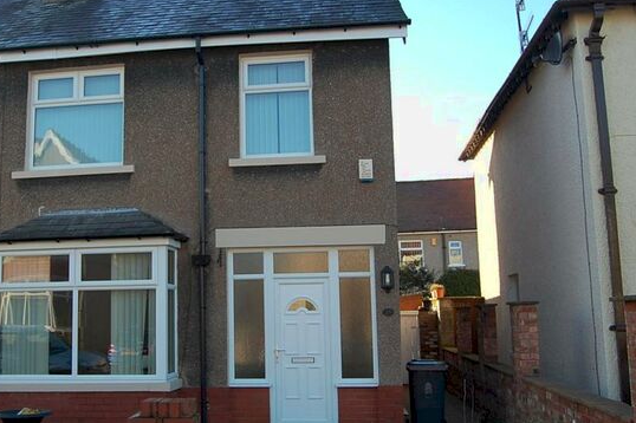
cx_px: 227
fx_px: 689
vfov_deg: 34.1
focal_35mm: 39
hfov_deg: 49.0
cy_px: 229
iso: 200
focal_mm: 20
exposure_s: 1/160
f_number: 6.3
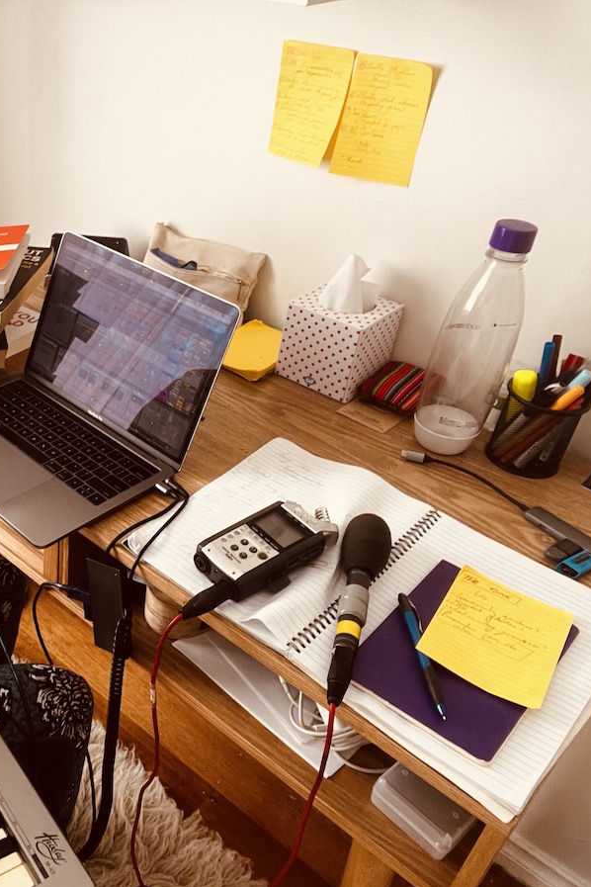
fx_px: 788
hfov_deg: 38.7
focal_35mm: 32
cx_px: 75
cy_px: 444
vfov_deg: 58.7
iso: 100
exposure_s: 1/60
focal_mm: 2.71
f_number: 2.2
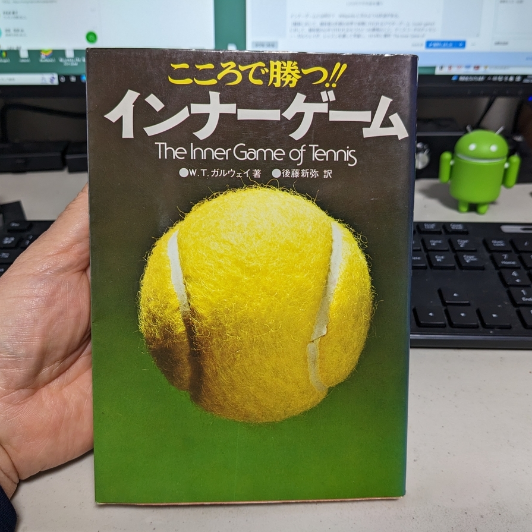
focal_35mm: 32
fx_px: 556
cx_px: 248
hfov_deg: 51.1
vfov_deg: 51.1
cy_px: 267
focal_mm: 4.38
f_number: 1.73
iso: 73
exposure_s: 1/40
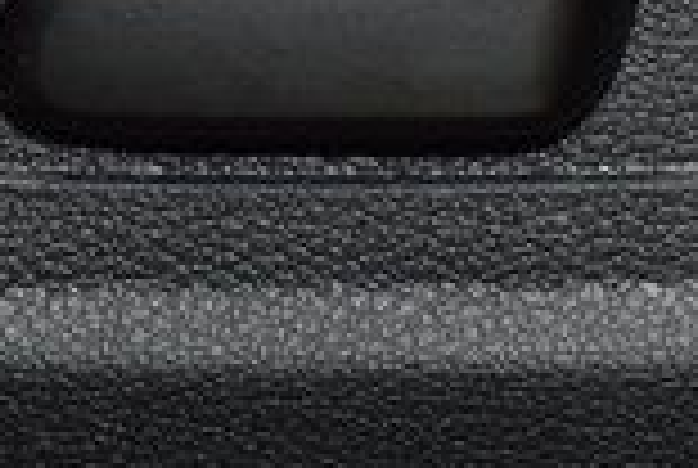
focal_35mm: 433
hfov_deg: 4.7
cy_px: -142
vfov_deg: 3.2
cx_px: 775
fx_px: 8411
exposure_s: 1/60
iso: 1100
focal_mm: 70
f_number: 4.5
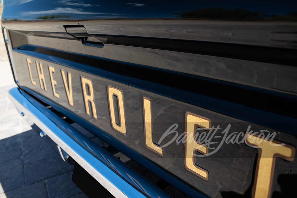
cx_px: 148
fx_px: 231
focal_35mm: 28
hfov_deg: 65.5
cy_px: 99
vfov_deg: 46.4
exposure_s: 1/400
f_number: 6.3
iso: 125
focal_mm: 28
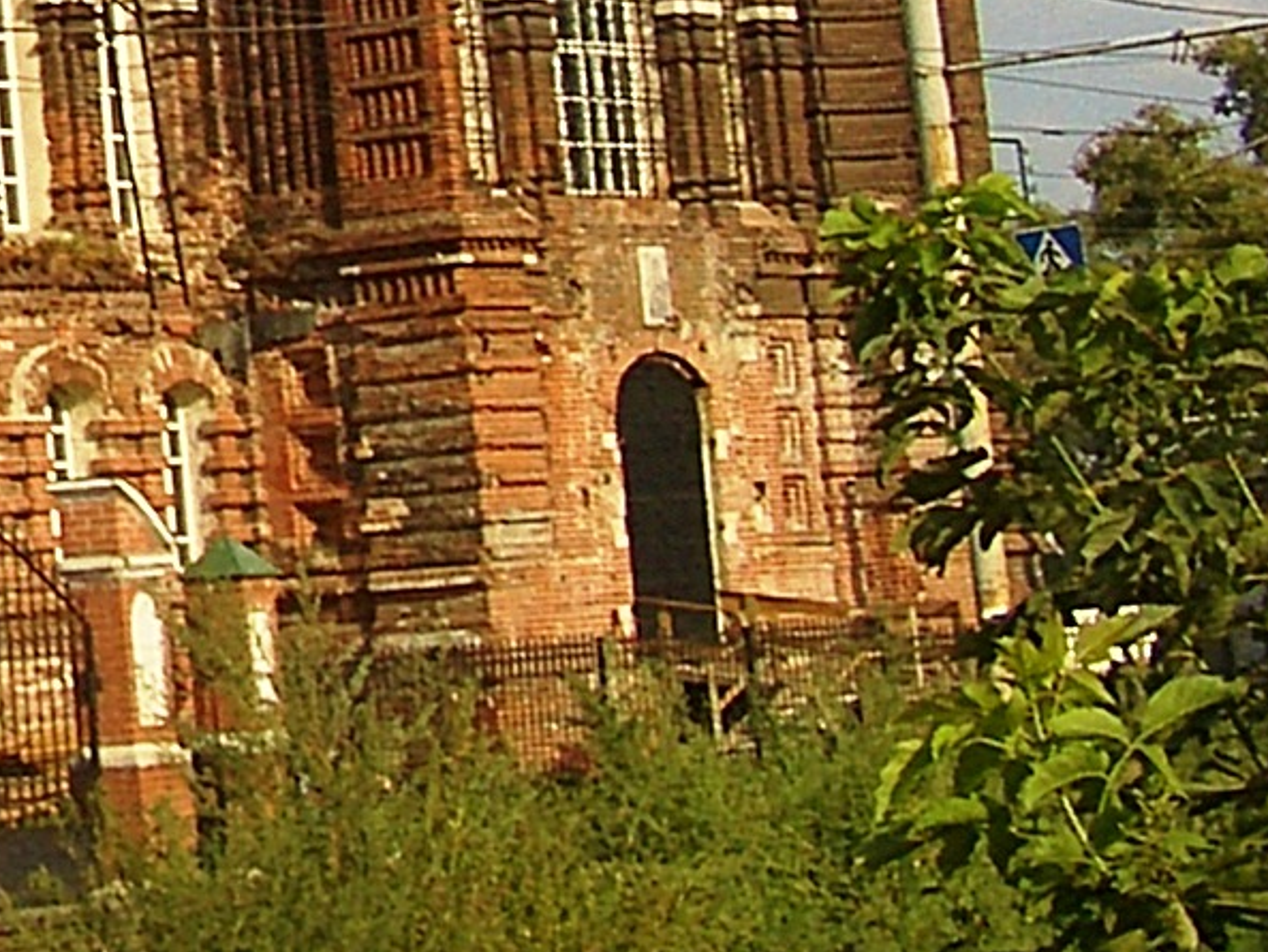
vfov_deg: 9.5
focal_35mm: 151
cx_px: -1368
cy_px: -605
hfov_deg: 11.6
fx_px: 5532
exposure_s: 1/500
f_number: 4.3
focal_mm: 5.8
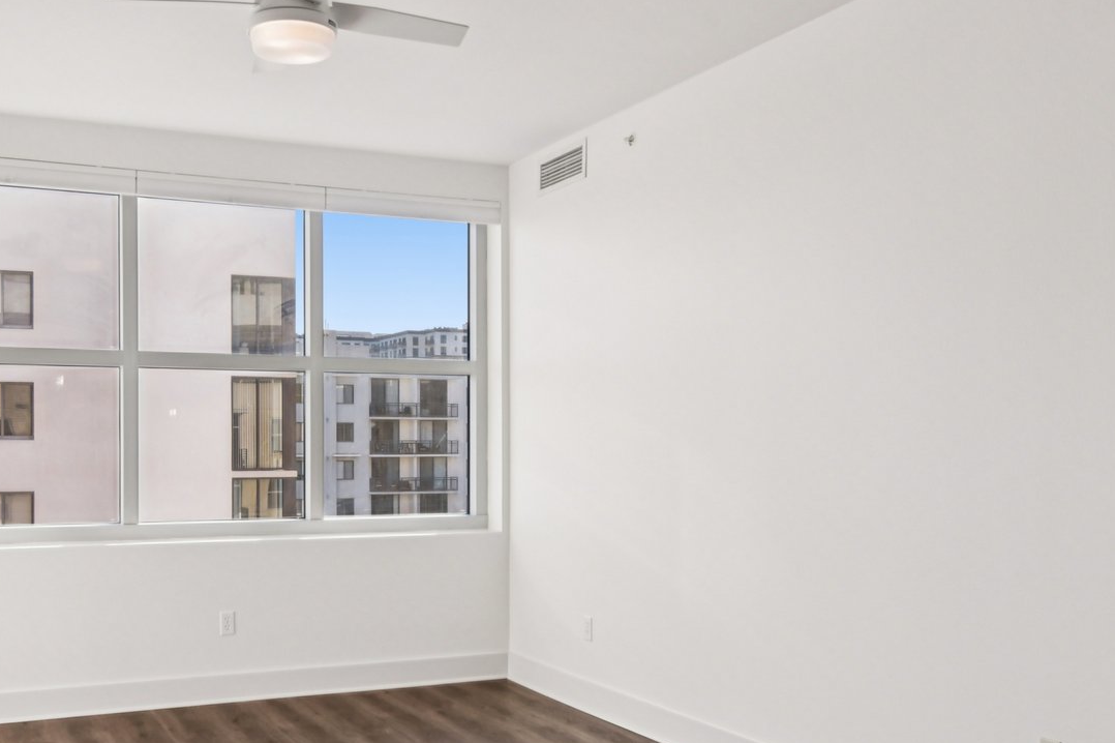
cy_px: 452
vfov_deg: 34.9
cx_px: 431
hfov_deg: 50.3
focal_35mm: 38
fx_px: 1177
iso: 400
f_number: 8
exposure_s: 1/500
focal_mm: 20
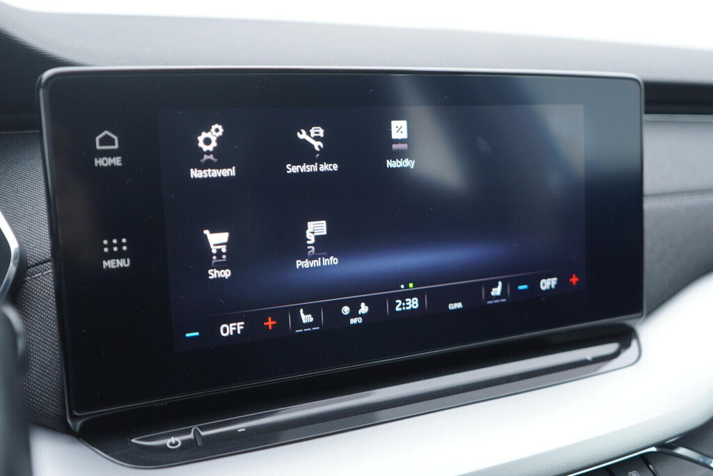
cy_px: 238
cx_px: 356
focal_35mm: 36
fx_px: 713
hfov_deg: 53.1
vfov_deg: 36.9
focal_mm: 24
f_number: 2.8
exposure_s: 1/40
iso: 200
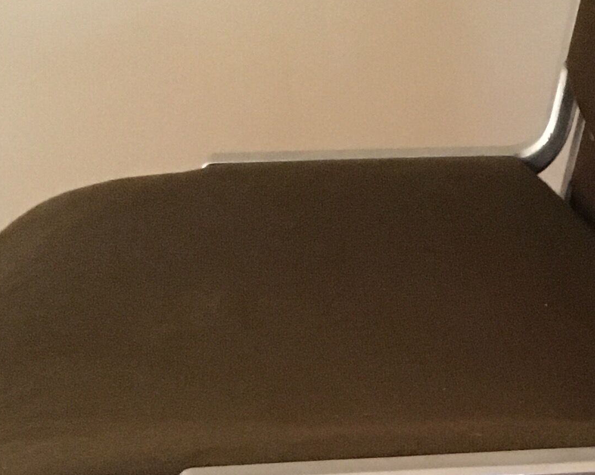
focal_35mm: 106
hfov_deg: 17.7
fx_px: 1866
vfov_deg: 13.8
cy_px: 664
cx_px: 592
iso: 500
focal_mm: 4.15
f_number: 2.2
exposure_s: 1/17
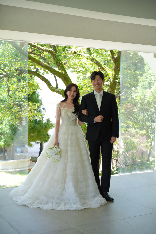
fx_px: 364
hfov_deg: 24.2
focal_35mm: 56
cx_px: 78
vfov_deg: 35.6
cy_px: 116
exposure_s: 1/160
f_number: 4.5
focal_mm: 55
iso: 320
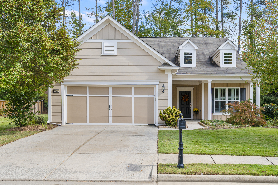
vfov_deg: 36.8
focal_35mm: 36
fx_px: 278
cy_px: 100
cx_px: 149
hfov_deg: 53.1
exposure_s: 1/500
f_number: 8
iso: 400
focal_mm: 30
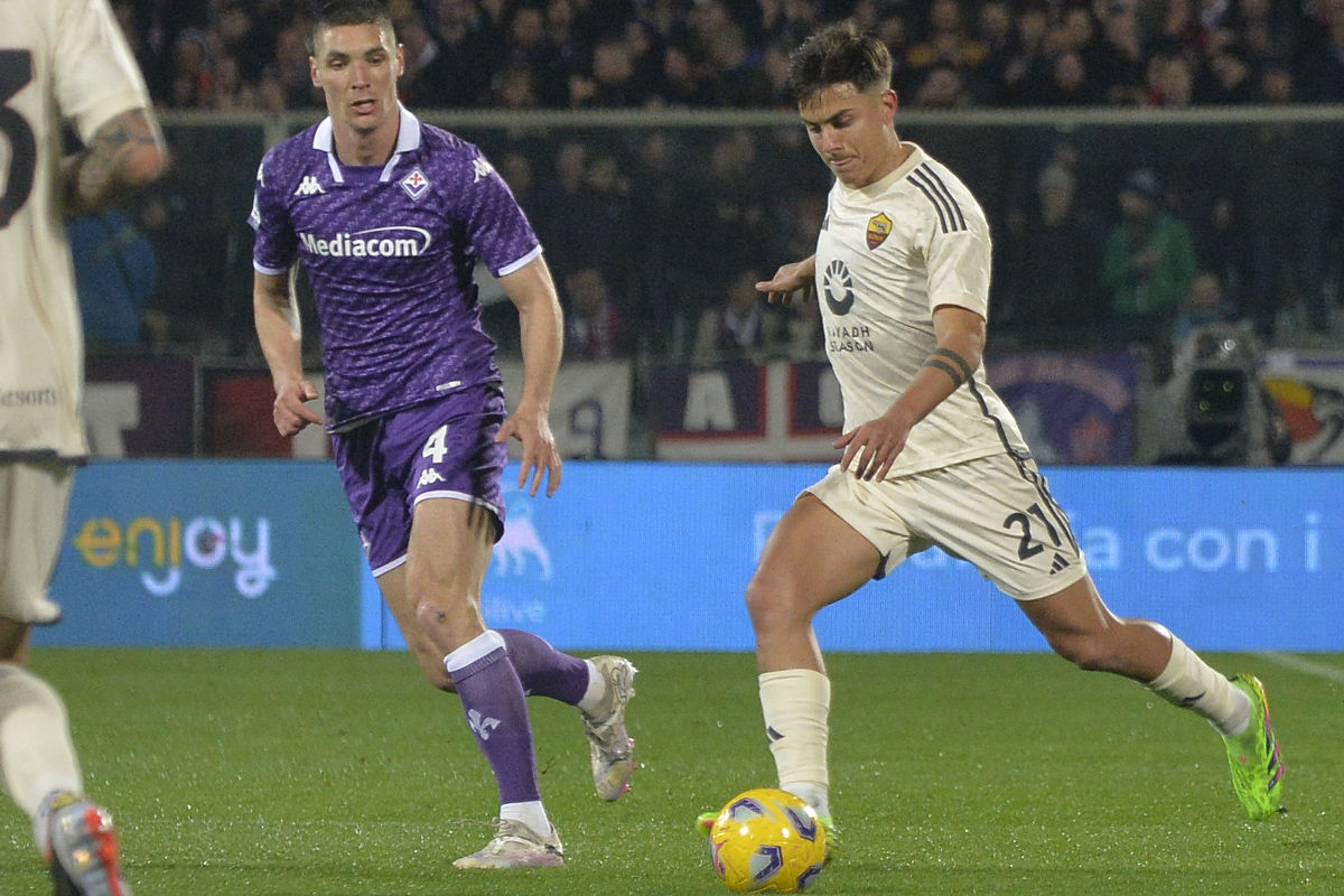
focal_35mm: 240
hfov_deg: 8.6
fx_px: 8959
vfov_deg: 5.7
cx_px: 672
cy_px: 448
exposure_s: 1/1000
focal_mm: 240
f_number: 5.3
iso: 3200
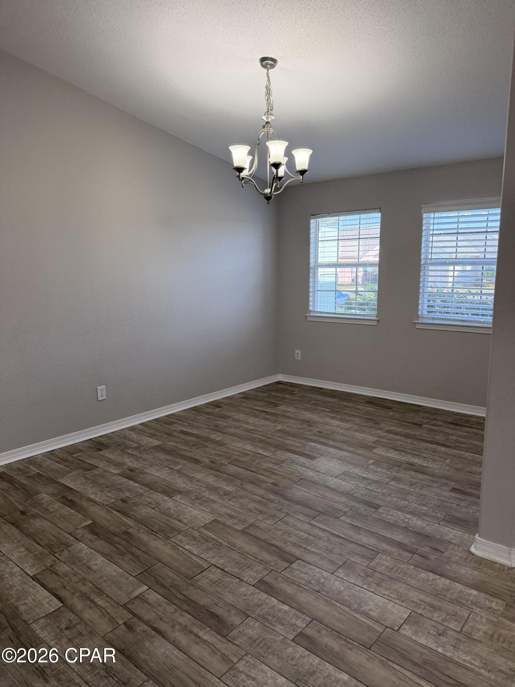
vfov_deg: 71.6
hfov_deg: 56.8
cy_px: 344
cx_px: 258
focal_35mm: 24
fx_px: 476
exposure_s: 1/233
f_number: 1.78
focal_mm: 6.76
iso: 200
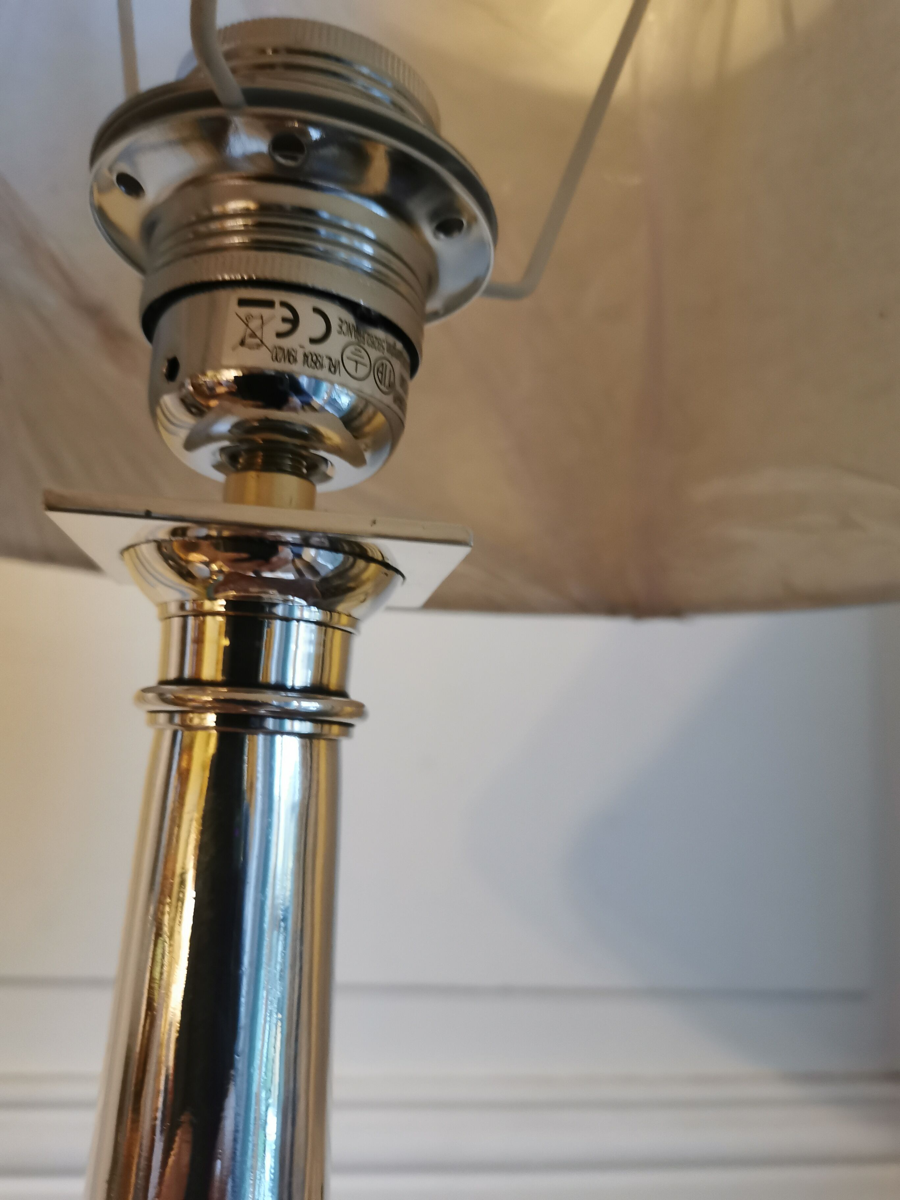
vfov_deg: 65.3
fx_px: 936
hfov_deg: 51.4
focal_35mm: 27
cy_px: 600
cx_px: 450
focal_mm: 5.58
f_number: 1.8
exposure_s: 1/25
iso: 500
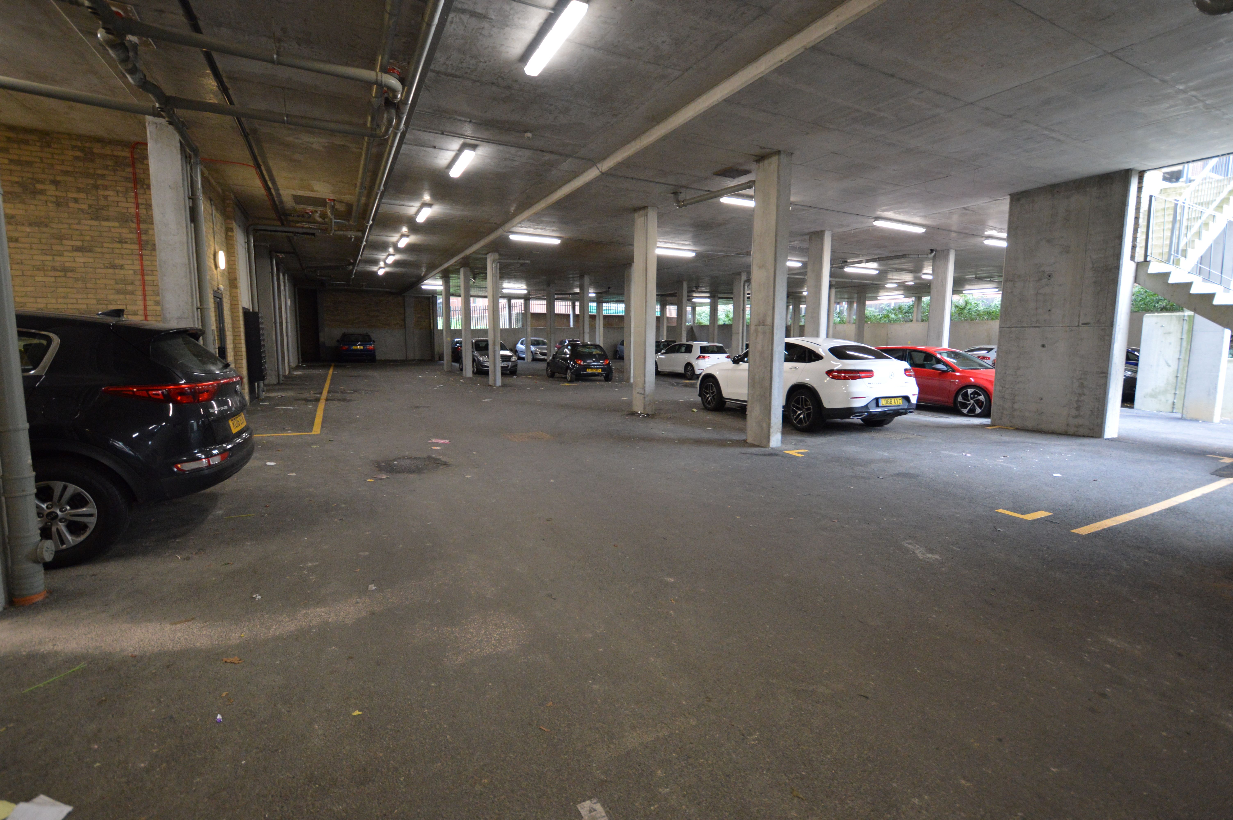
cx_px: 616
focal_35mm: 15
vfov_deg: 77.2
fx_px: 513
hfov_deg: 100.4
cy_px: 410
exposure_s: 1/60
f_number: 3.5
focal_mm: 10
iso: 1250
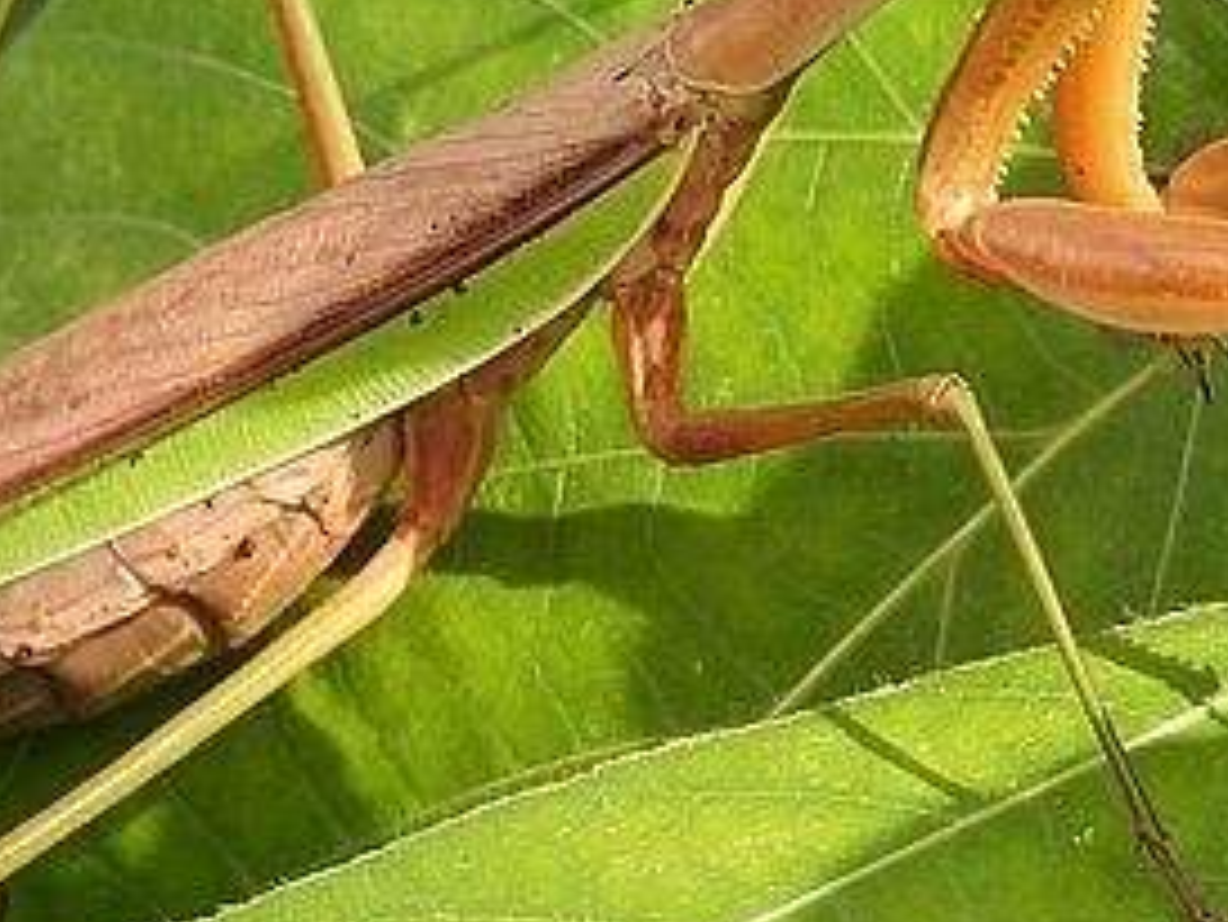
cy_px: 27
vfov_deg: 1.0
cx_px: 985
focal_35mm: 1463
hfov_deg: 1.4
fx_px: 51923
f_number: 5
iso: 220
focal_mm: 89.2
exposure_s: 1/250
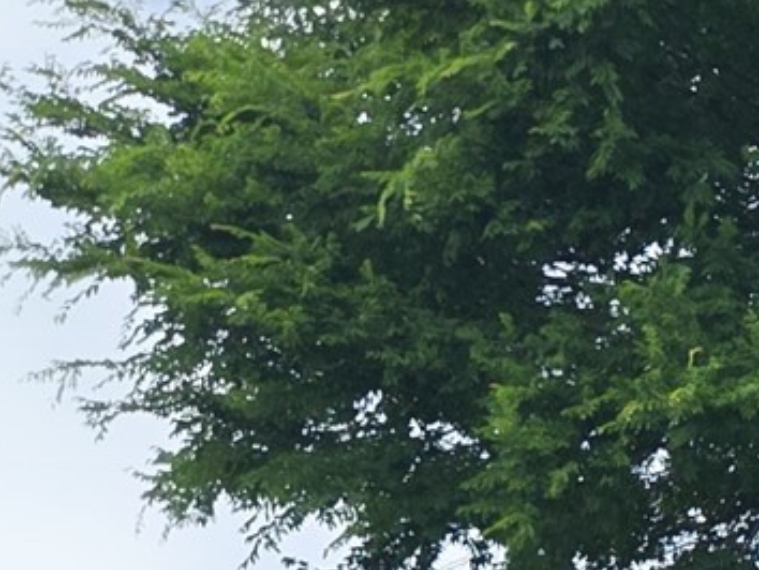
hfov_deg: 12.1
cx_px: 1790
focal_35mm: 133
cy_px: 1296
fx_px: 2918
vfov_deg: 10.0
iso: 80
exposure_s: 1/3788
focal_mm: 5.4
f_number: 1.8
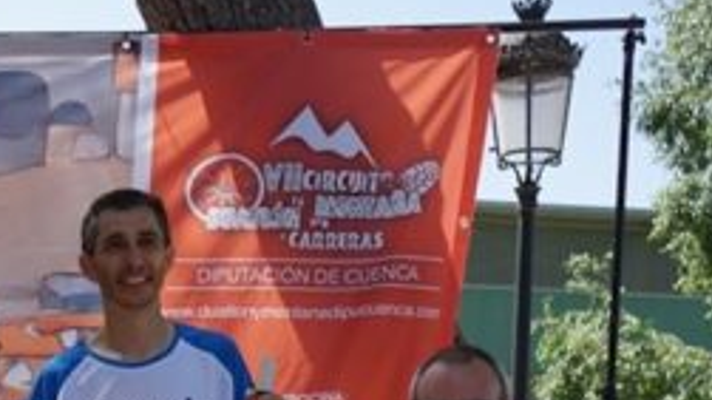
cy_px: 689
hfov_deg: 21.7
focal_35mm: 93
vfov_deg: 12.1
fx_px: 1755
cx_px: -82
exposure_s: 1/640
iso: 250
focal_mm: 29
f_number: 5.6
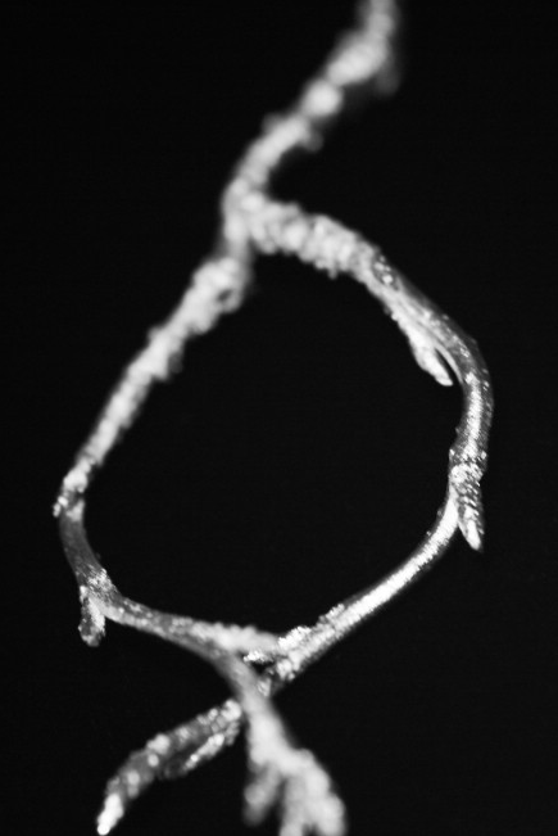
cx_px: 300
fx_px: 4494
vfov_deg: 10.6
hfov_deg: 7.1
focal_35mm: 194
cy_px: 398
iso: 400
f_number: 4.5
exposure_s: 1/60
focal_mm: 105
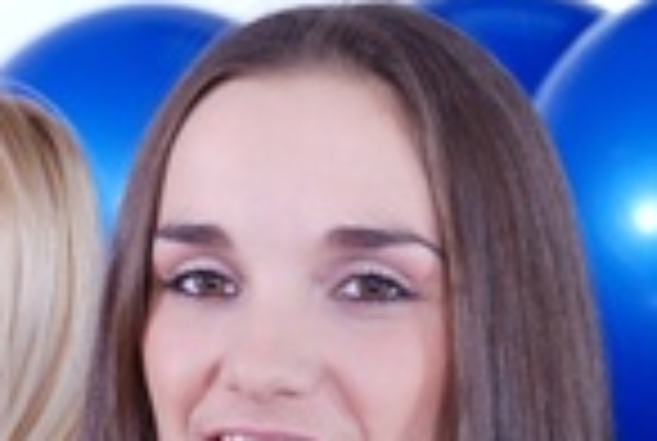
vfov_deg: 8.3
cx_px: -191
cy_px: 403
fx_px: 3017
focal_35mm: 165
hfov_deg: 12.1
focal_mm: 38
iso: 100
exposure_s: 1/200
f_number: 5
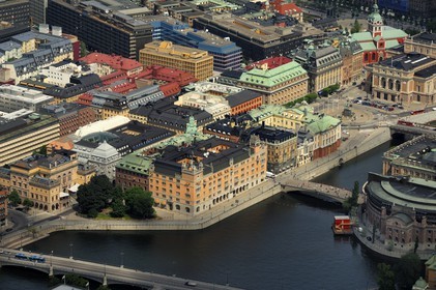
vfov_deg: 9.0
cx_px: 218
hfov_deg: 13.4
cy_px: 145
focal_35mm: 153
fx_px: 1852
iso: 100
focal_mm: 102
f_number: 2.8
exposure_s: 1/3200
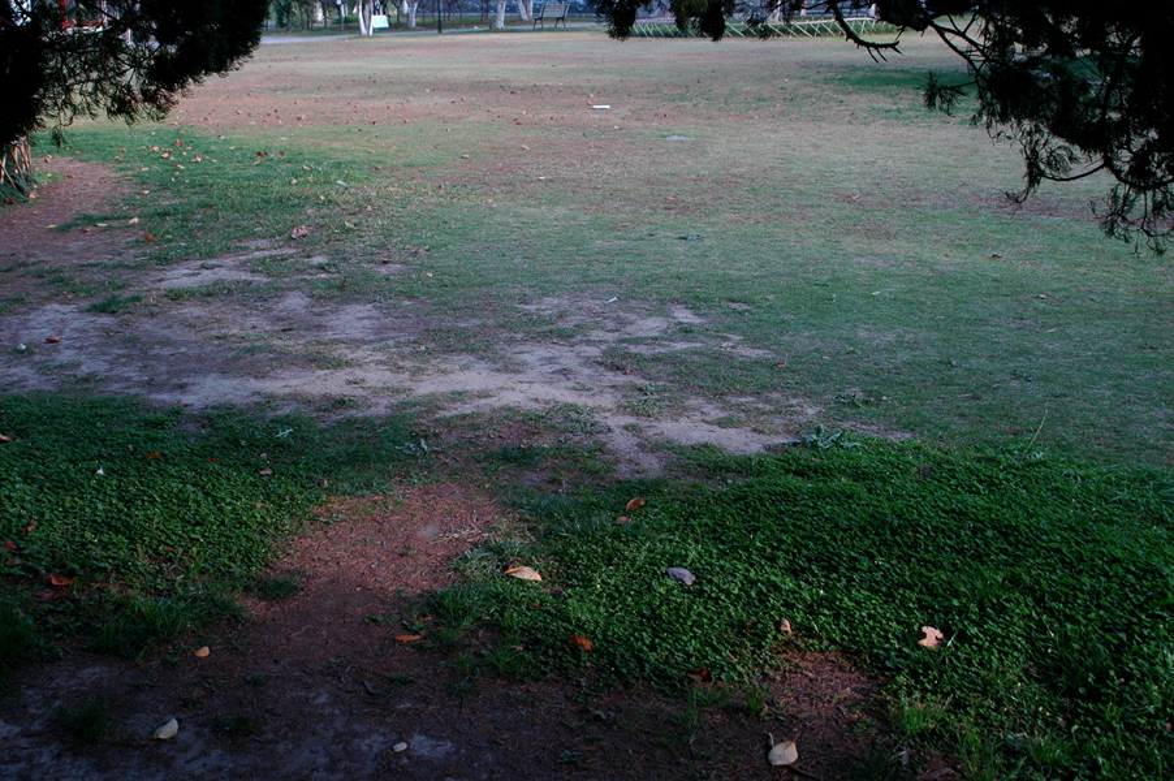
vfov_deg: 31.8
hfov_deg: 46.4
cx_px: 587
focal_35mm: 42
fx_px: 1369
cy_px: 390
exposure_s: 1/100
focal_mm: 28
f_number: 5.6
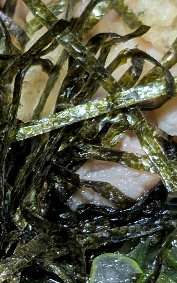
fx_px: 1181
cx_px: -78
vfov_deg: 13.6
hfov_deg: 8.4
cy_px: 221
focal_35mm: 153
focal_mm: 6.9
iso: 585
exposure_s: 1/47.2
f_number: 1.68
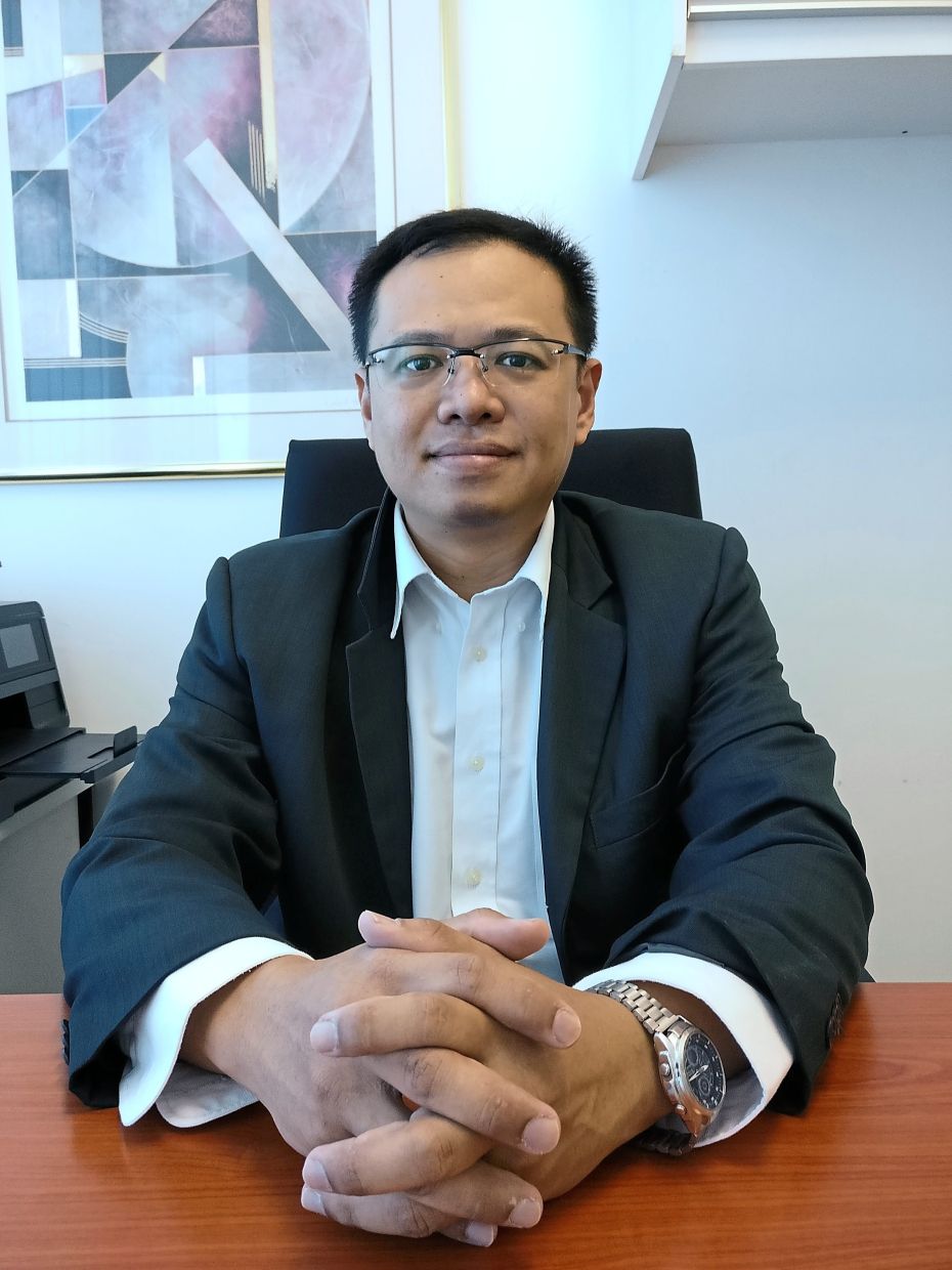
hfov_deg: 54.9
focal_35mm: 25
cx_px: 476
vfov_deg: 69.4
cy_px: 635
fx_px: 917
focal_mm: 4.26
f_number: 2
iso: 320
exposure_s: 1/25
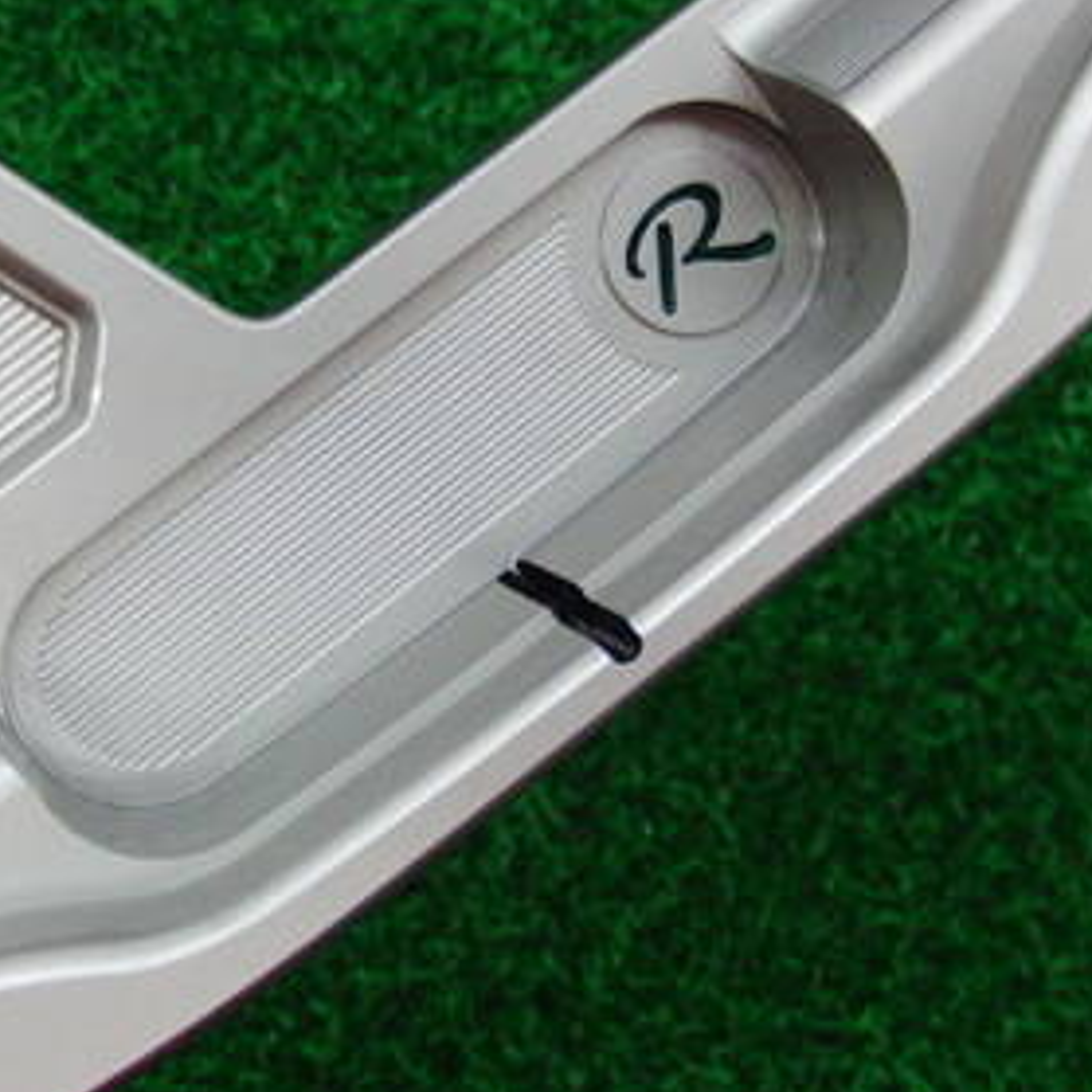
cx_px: 364
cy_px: 458
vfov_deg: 23.0
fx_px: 2677
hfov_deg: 23.0
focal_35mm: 75
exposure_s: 1/60
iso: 400
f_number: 3.6
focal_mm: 6.42
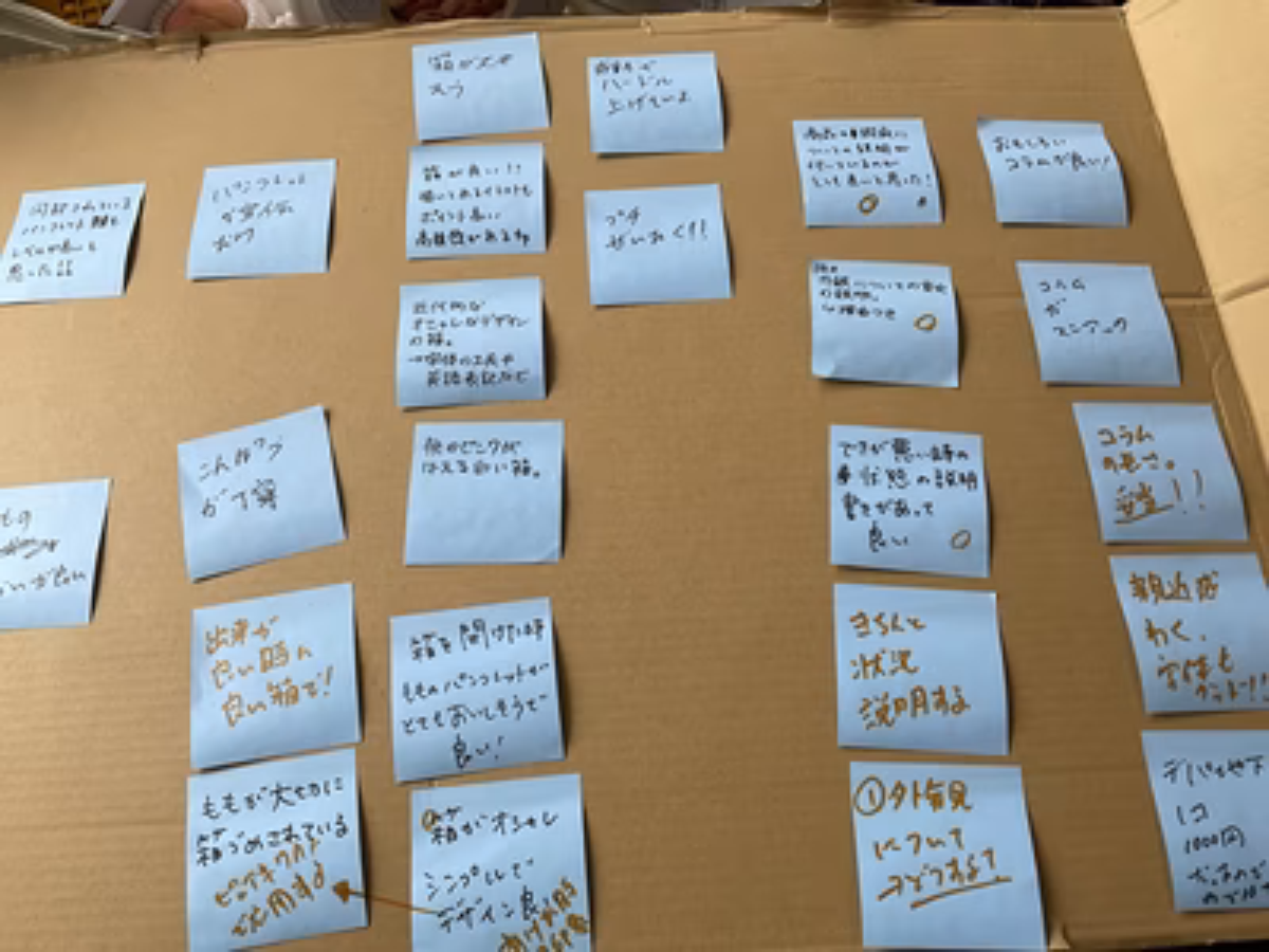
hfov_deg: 61.7
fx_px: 1063
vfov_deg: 48.2
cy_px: 476
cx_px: 634
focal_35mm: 29
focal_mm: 3
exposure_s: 1/128
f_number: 1.8
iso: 16
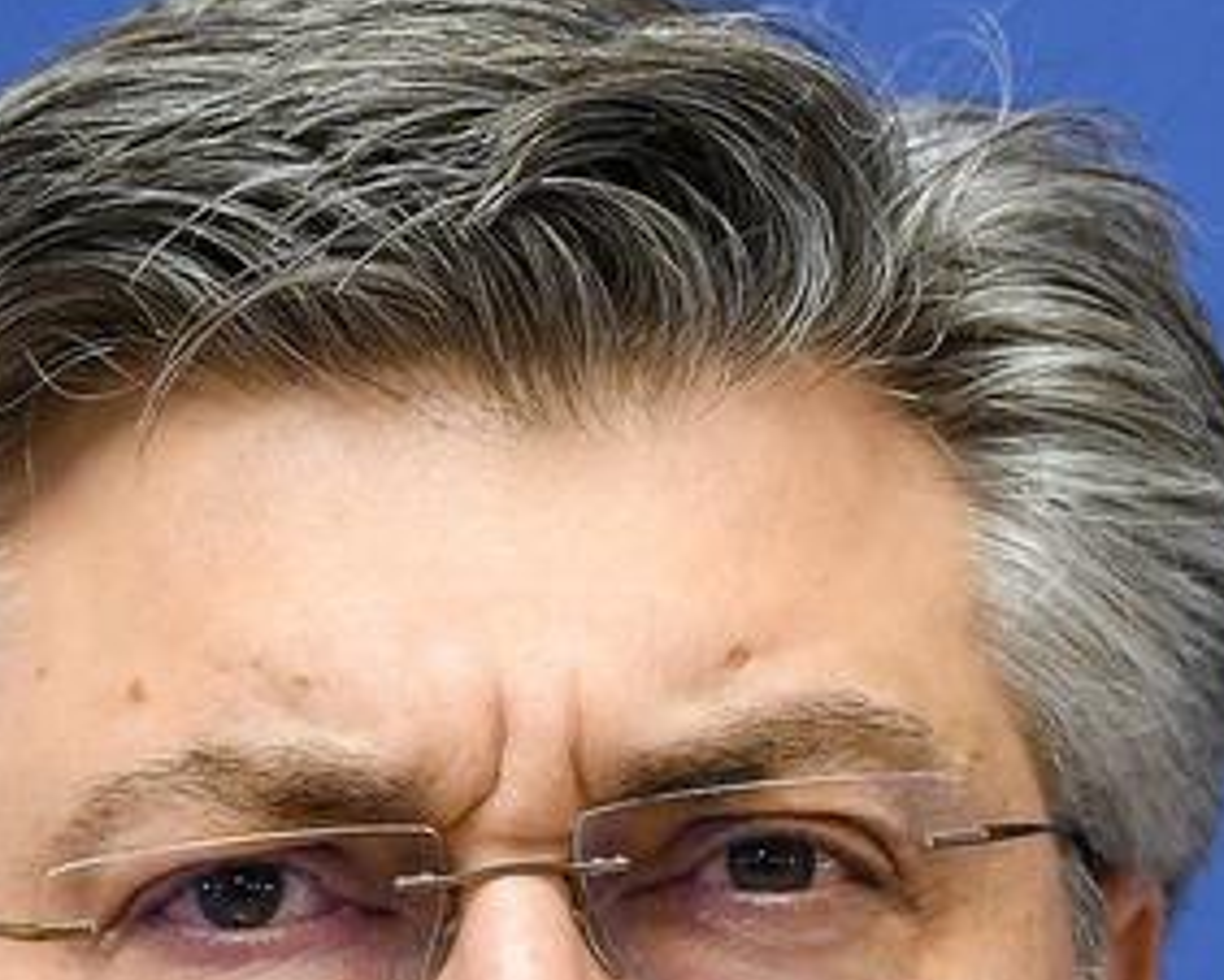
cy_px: 906
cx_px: 378
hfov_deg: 3.6
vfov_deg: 2.9
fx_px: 19684
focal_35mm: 543
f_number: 2.8
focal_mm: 102
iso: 1600
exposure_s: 1/400
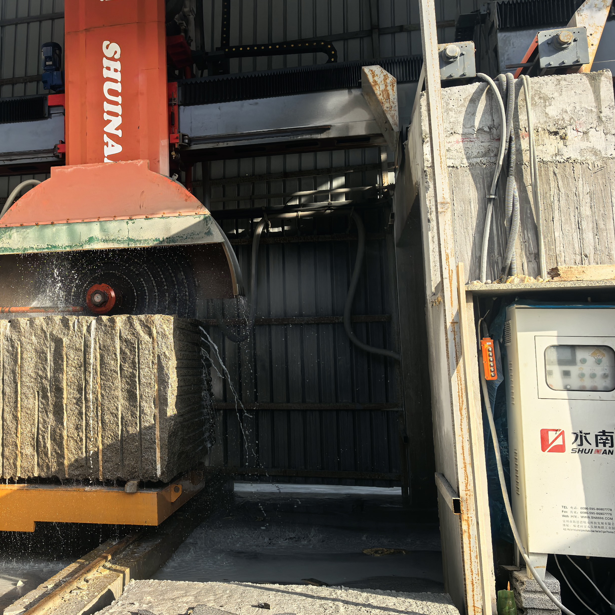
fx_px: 804
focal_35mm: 40
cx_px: 131
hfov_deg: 40.3
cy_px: 247
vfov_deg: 41.7
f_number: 2
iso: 50
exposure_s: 1/1082
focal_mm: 6.98
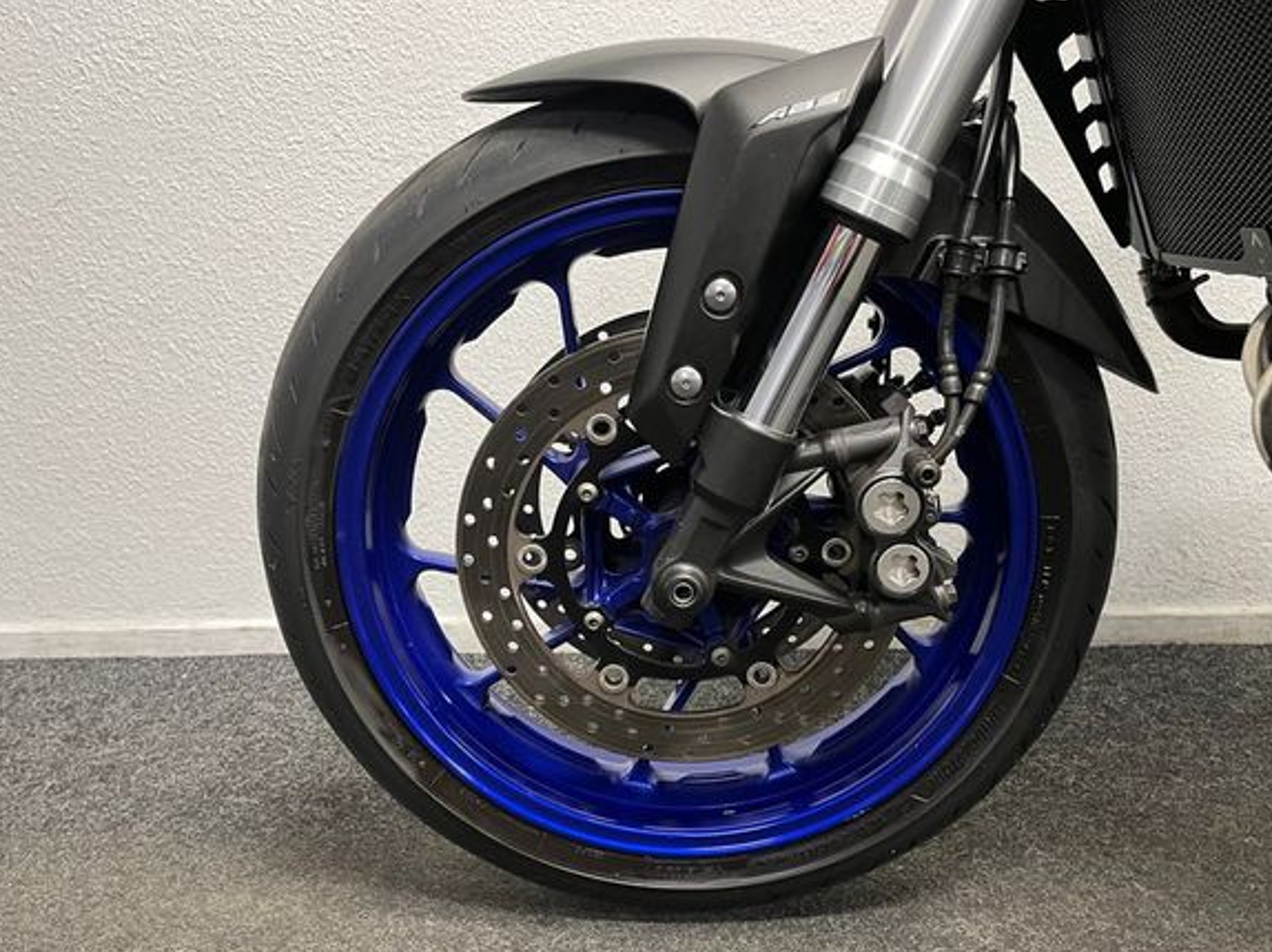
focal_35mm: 29
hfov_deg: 61.6
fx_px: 1065
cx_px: 676
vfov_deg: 48.2
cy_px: 478
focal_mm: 5.1
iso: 250
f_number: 1.6
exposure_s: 1/50
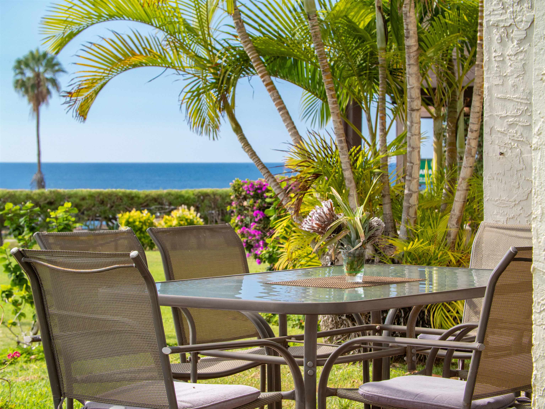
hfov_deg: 18.5
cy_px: 204
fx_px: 1669
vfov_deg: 14.0
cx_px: 272
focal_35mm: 106
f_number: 8
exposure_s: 1/250
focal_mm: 53
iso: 400
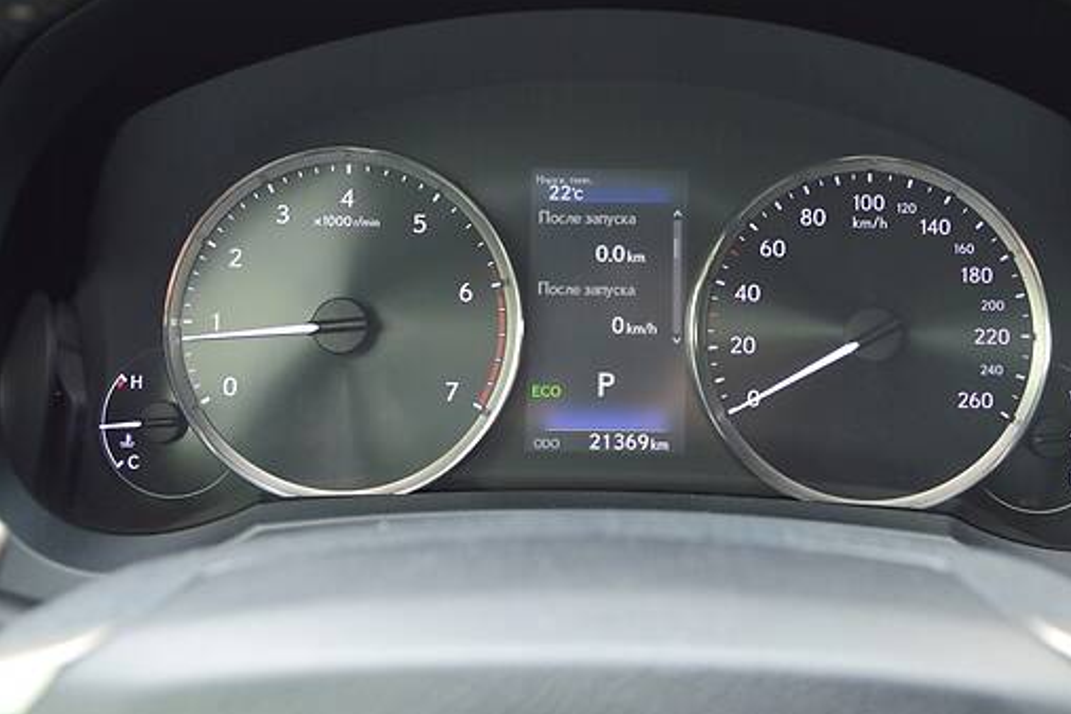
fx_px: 1547
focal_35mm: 52
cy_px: 243
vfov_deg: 25.9
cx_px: 606
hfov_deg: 38.1
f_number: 5
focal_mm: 22
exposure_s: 1/100
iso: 400
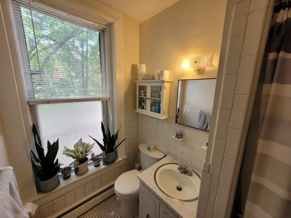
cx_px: 146
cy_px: 109
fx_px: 109
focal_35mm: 13
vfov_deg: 89.9
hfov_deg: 106.2
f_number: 2.2
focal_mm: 1.74
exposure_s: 1/60
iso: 80
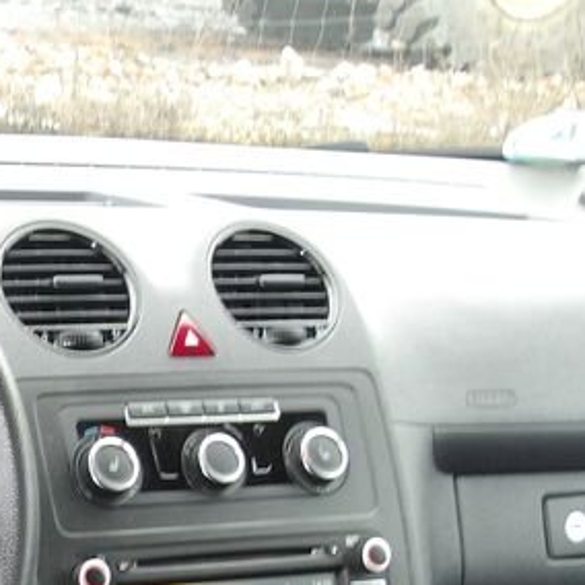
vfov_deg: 19.5
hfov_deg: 19.2
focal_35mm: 86
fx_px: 1644
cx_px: -95
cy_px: 604
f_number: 3
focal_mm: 4.9
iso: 187
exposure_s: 1/30
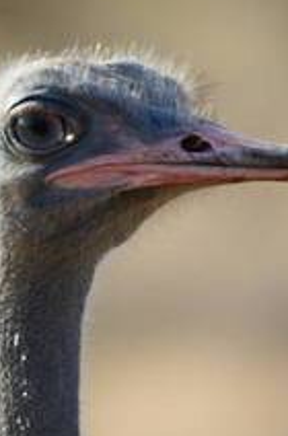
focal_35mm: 1981
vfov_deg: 1.0
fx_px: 23927
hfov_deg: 0.7
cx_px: 61
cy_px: 358
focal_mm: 400
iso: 200
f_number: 5.6
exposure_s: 1/500
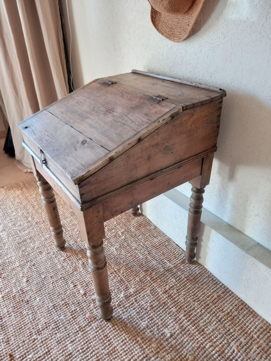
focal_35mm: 25
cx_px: 136
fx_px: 261
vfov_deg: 69.4
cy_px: 180
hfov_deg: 54.9
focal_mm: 4.6
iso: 200
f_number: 2
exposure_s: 1/50
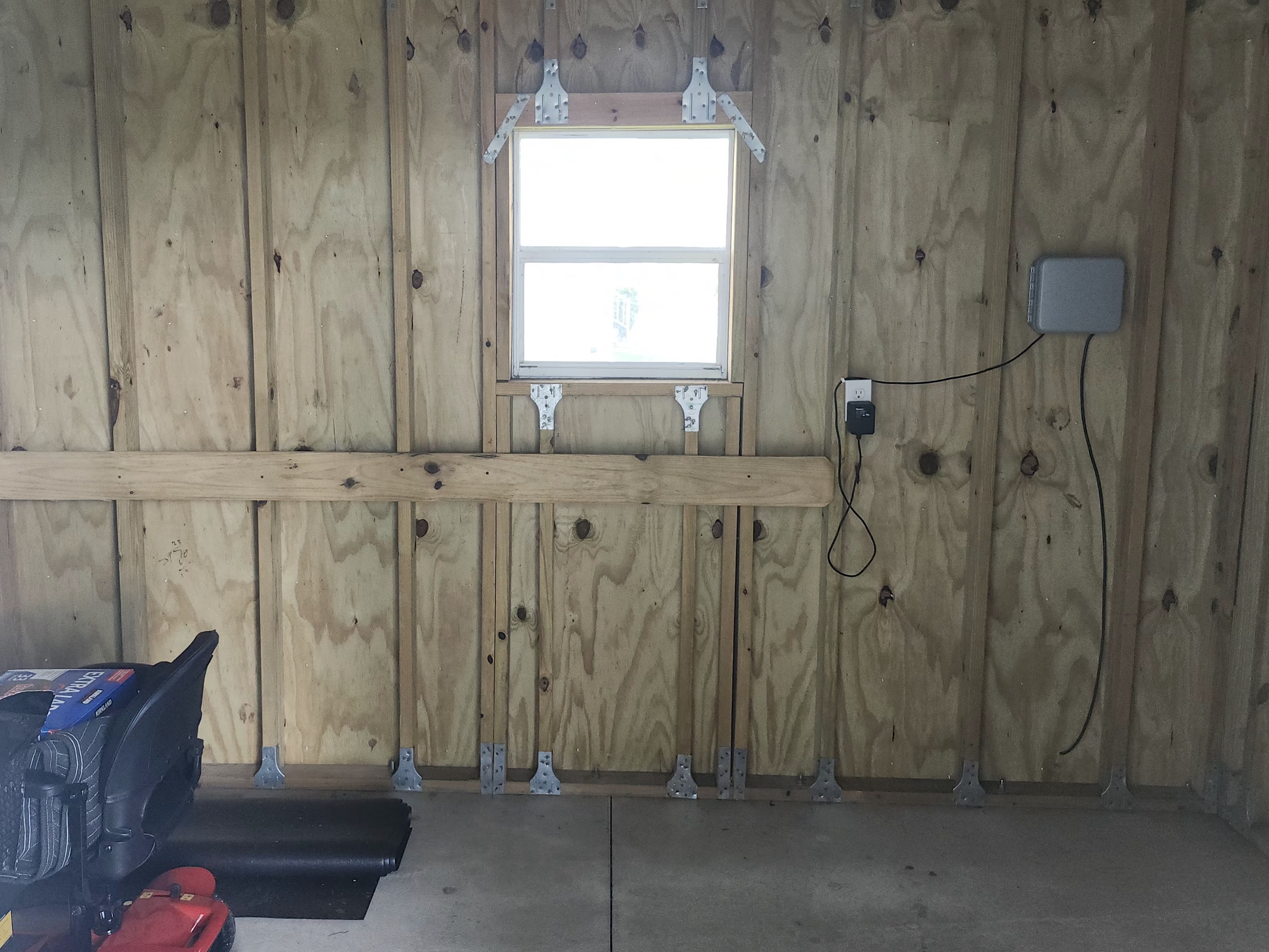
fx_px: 1063
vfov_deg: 48.2
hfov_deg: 61.5
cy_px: 430
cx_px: 571
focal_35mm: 29
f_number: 1.8
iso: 160
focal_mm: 5.54
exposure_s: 1/120
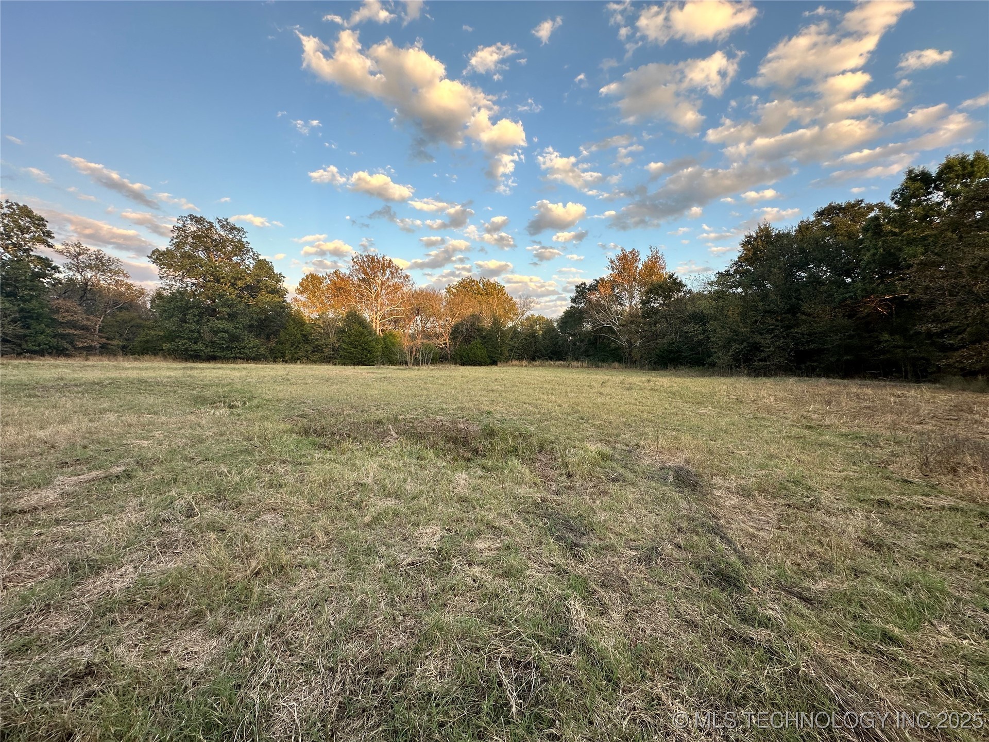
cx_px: 494
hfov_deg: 102.1
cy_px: 371
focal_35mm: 14
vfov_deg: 85.7
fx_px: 400
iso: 40
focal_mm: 2.22
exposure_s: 1/255
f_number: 2.2
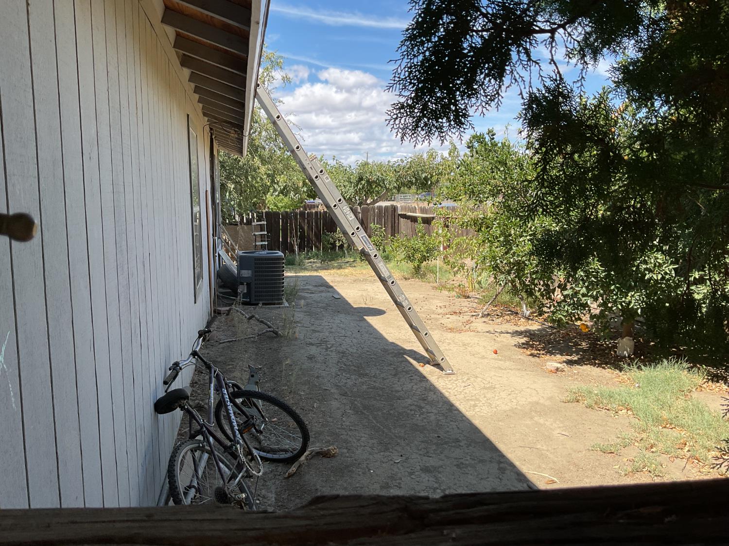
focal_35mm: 29
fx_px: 611
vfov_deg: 48.2
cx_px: 364
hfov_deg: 61.7
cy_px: 273
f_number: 1.8
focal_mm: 3
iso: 16
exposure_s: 1/1015
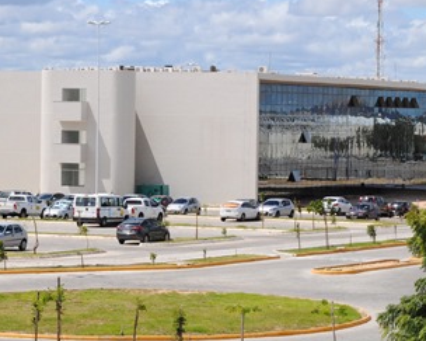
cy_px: 133
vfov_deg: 9.5
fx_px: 2054
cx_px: 221
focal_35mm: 163
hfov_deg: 11.8
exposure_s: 1/1000
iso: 800
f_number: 16
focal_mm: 55
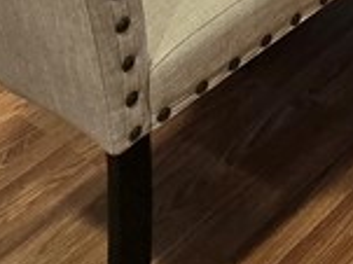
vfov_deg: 10.4
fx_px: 897
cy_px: -582
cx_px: 739
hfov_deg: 16.2
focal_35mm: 88
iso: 125
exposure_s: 1/60
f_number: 2.2
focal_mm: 2.2
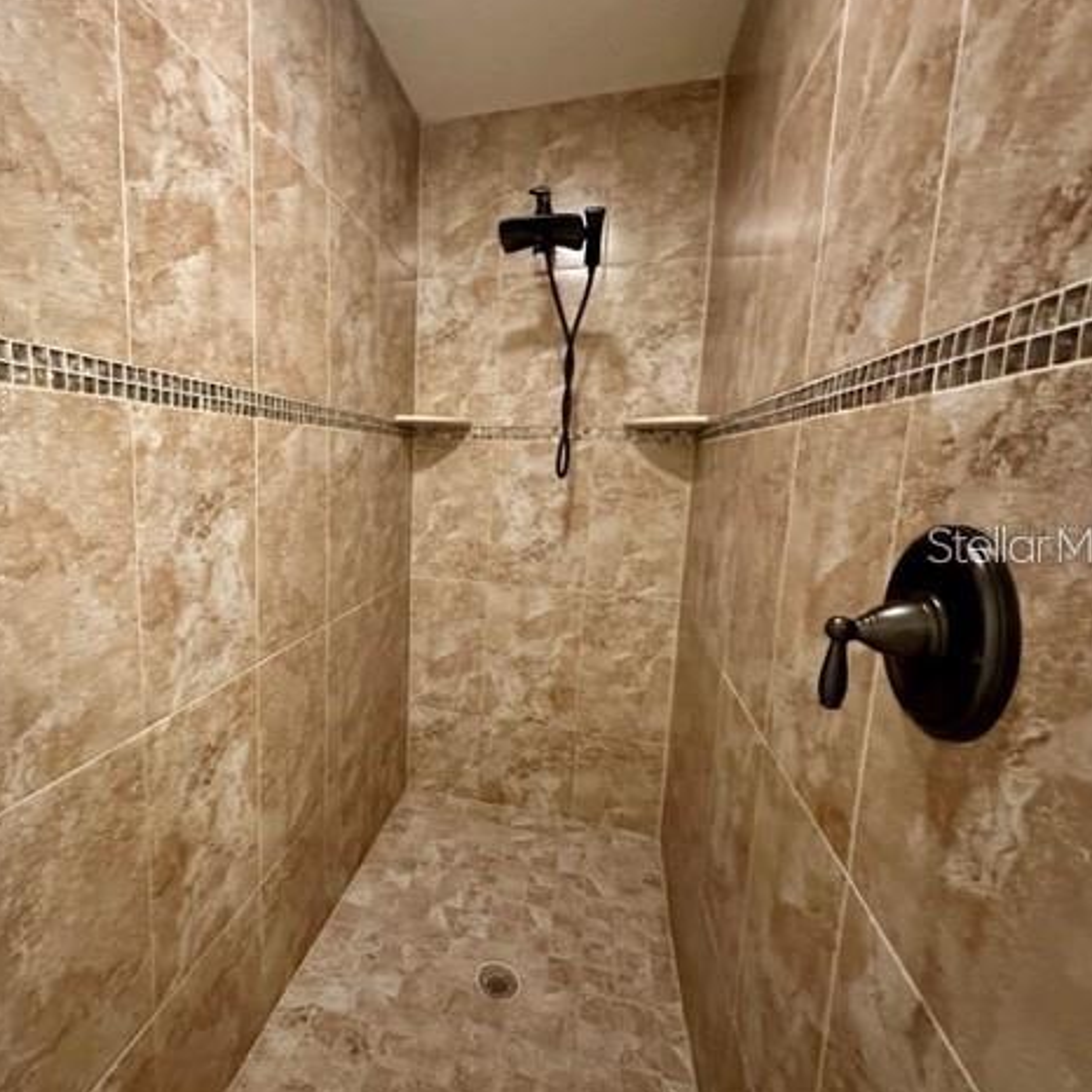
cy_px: 544
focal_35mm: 17
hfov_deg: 82.1
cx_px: 398
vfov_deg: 84.0
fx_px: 607
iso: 1000
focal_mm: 2.22
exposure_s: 1/40
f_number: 2.2
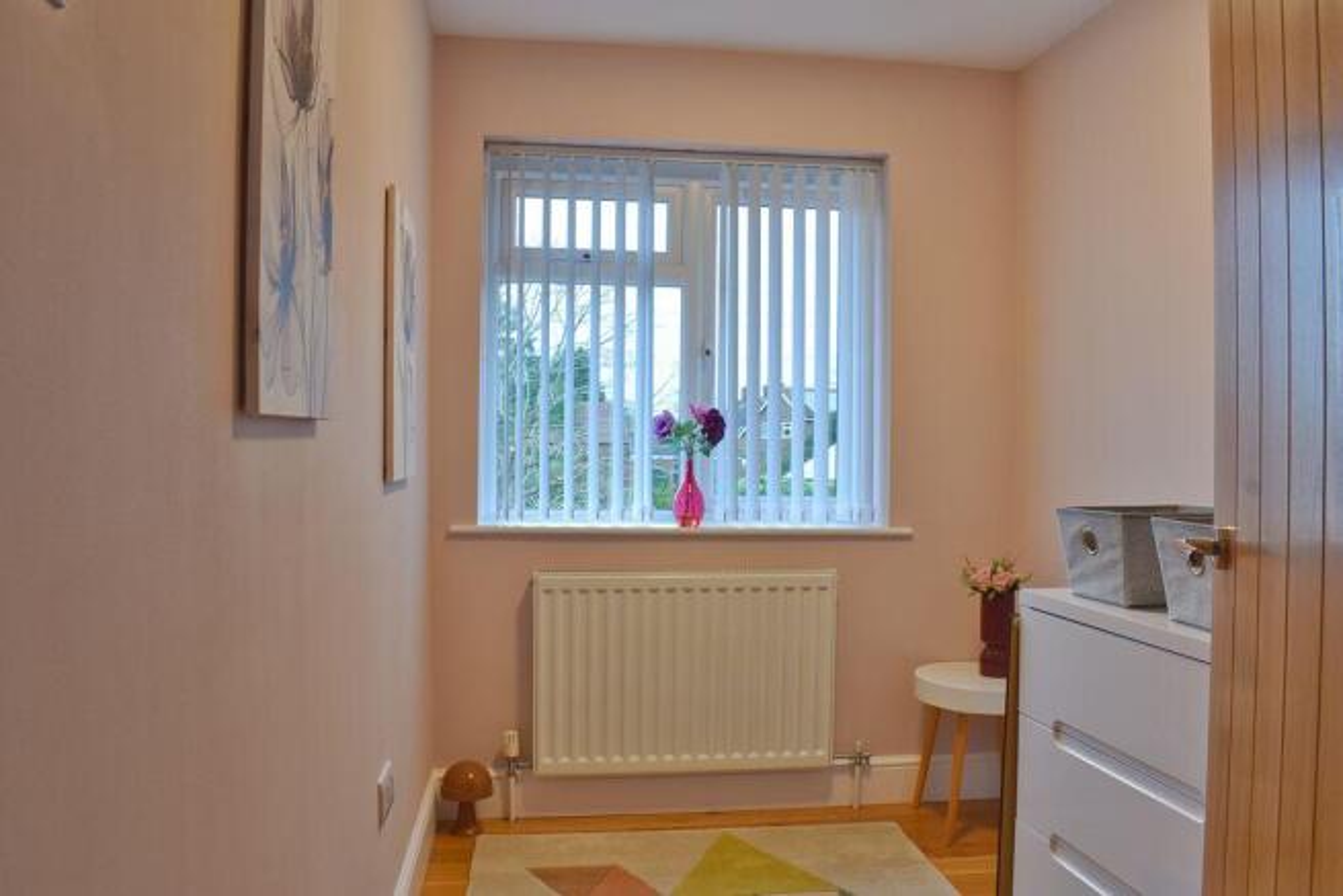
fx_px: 1007
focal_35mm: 27
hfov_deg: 67.4
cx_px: 672
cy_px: 448
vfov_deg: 48.0
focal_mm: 18
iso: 100
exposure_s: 1/4
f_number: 13
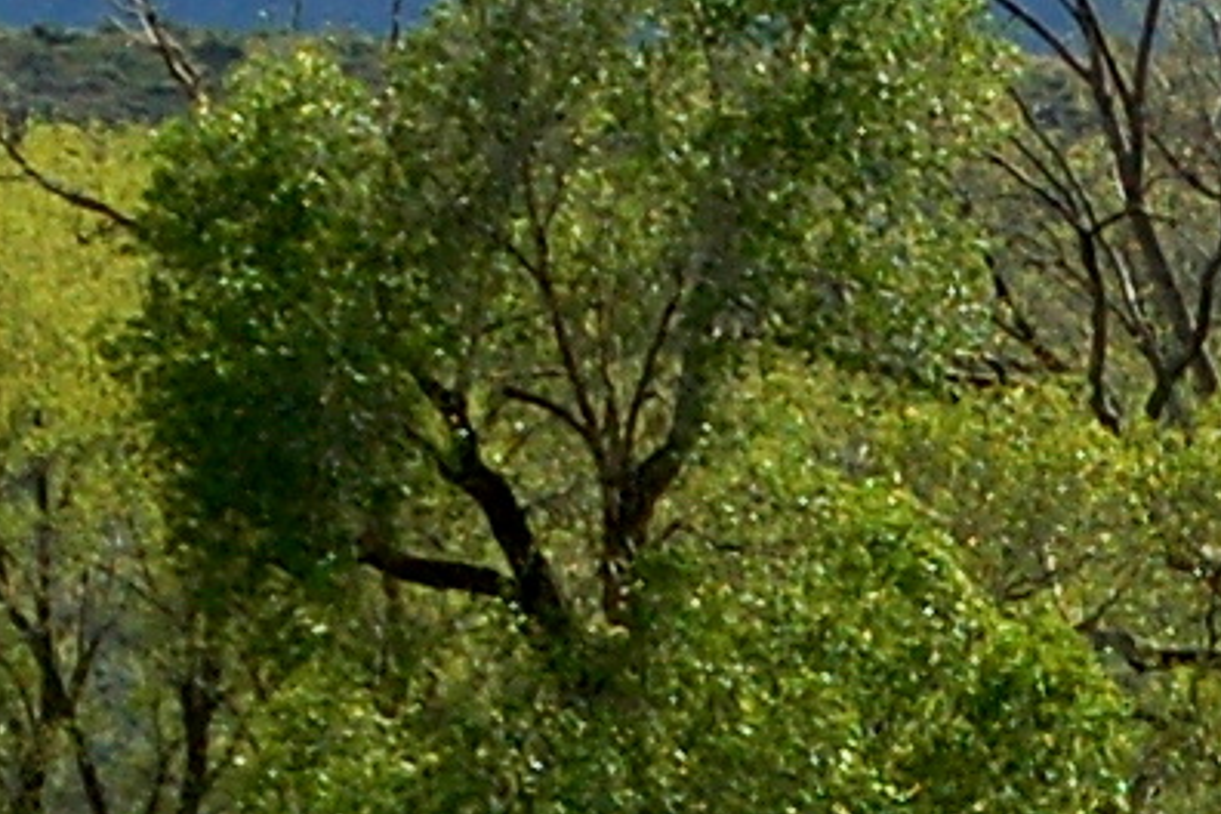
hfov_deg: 1.8
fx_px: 38594
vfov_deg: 1.2
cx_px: 768
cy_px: 1872
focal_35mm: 1138
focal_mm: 100
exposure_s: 1/500
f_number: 5.6
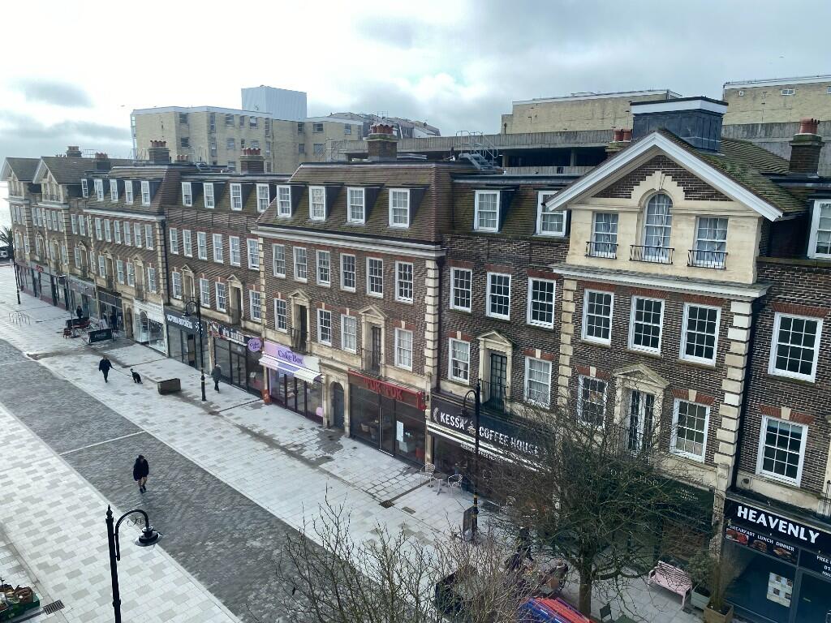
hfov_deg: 67.3
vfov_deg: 53.1
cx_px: 416
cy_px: 312
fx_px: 624
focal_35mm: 26
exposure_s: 1/1124
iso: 32
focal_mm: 4.25
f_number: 1.8
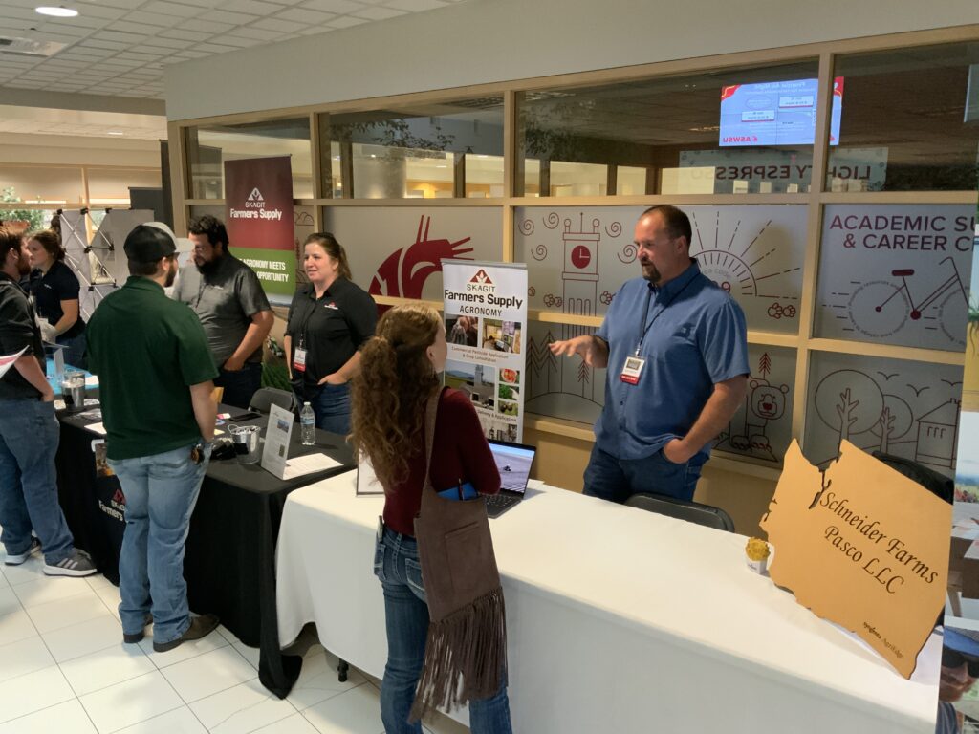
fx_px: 820
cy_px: 367
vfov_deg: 48.2
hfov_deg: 61.7
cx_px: 490
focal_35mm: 29
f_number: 1.8
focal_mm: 3
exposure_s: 1/30
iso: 320
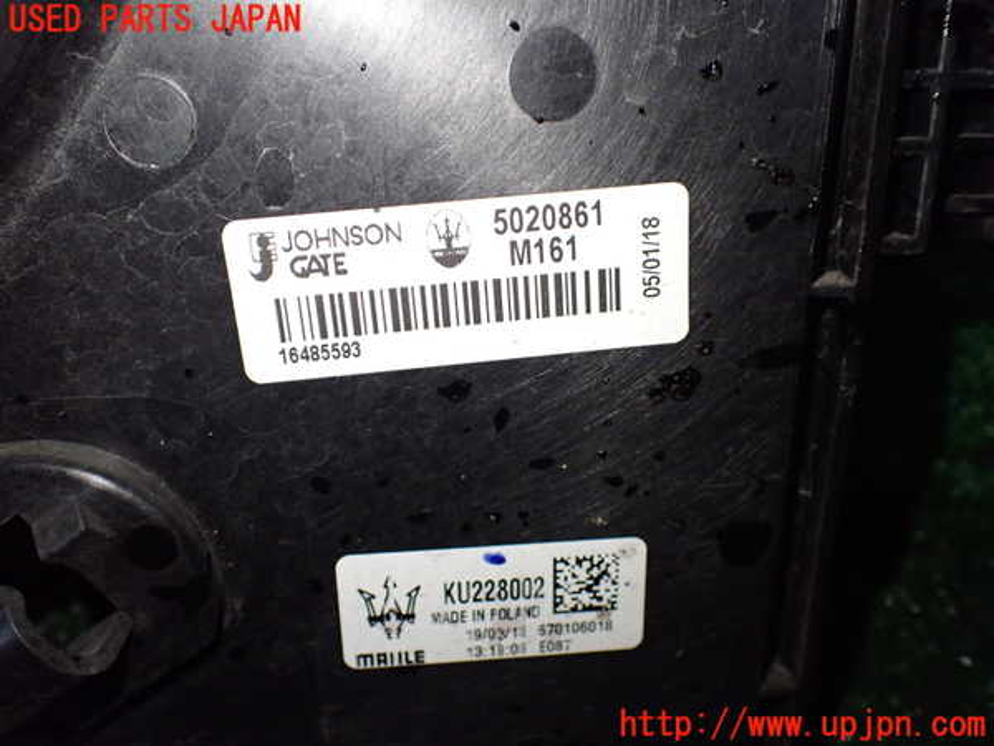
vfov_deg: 46.8
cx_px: 497
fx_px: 861
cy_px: 373
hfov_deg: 60.0
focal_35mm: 30
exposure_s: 1/125
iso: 640
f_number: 2.3
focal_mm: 5.4
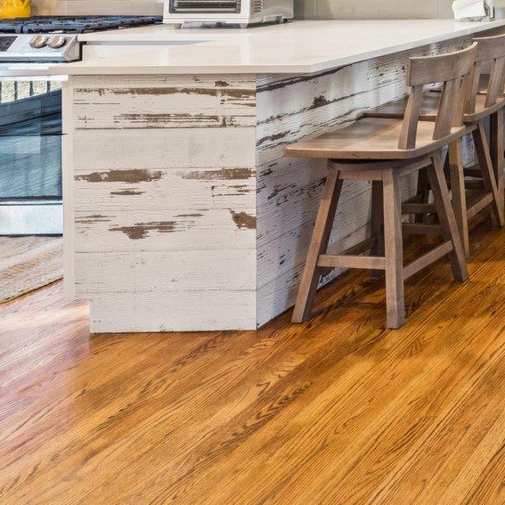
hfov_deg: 24.4
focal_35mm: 43
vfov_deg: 33.6
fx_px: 710
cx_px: 844
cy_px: -64
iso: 640
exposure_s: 1/8
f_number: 11
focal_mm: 14
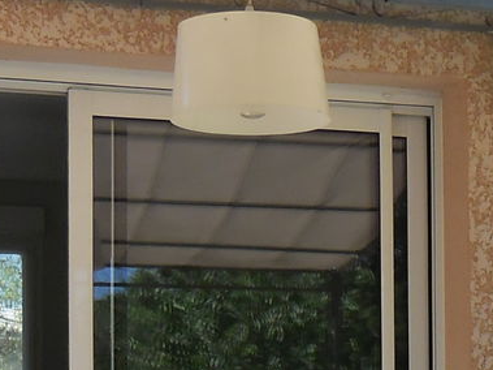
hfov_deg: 16.9
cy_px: 438
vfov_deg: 12.7
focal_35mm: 114
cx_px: 484
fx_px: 1623
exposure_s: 1/449
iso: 80
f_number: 3.5
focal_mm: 4.9
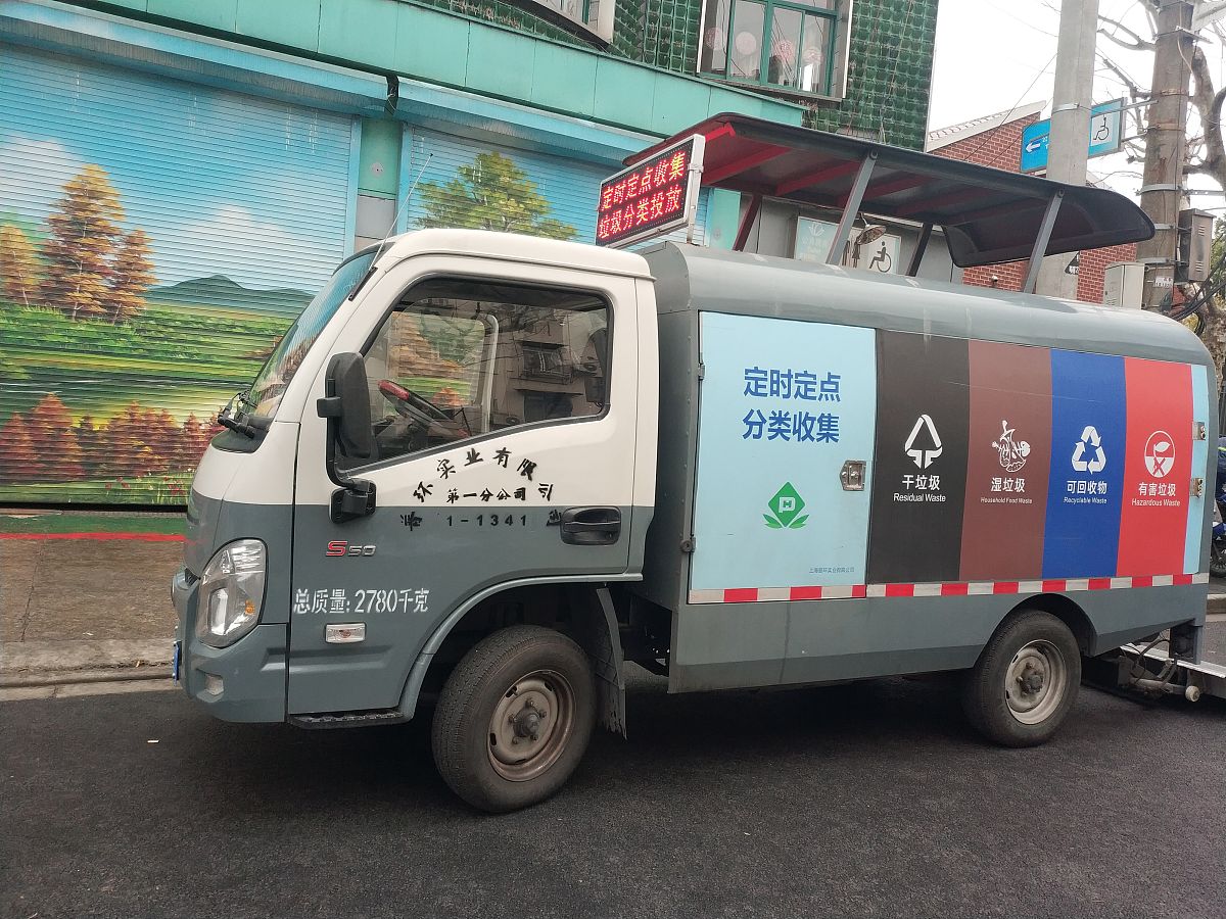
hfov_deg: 56.8
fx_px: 1133
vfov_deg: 44.2
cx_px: 613
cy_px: 460
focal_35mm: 32
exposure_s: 1/100
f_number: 2
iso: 183
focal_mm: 4.5
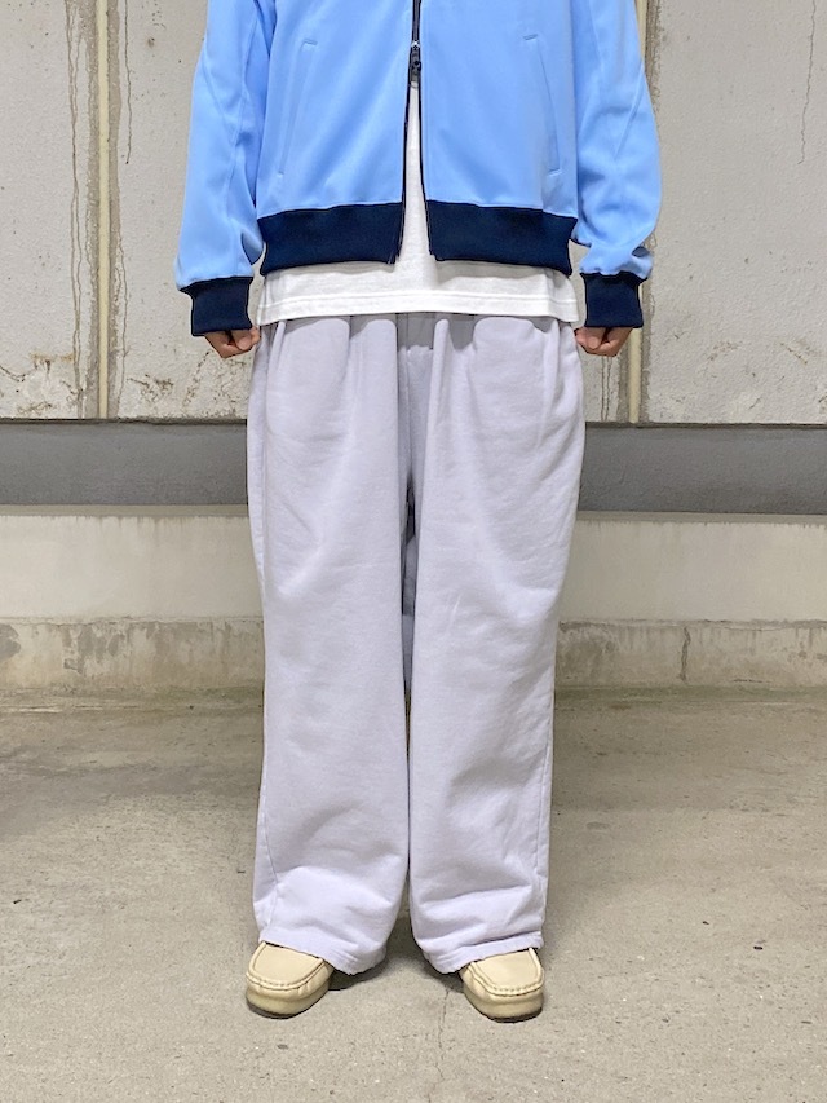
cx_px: 414
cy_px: 552
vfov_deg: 67.3
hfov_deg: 53.1
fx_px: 828
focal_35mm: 26
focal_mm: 4.25
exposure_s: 1/33
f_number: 1.8
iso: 400
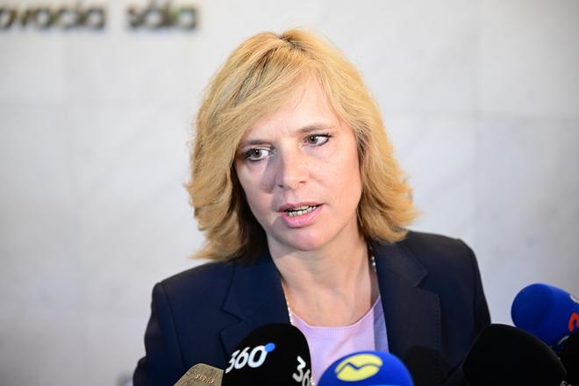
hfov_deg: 28.8
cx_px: 290
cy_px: 193
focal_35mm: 70
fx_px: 1126
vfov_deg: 19.5
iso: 2000
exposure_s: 1/160
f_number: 2.8
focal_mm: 70
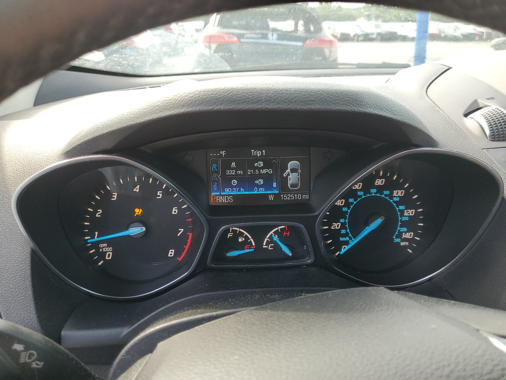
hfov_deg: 67.3
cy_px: 190
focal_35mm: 26
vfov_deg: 53.1
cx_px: 253
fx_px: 380
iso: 50
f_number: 1.5
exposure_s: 1/213
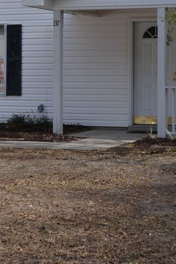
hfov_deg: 11.9
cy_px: 56
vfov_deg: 17.7
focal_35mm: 115
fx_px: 843
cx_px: 102
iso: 100
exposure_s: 1/160
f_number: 6.3
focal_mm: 32
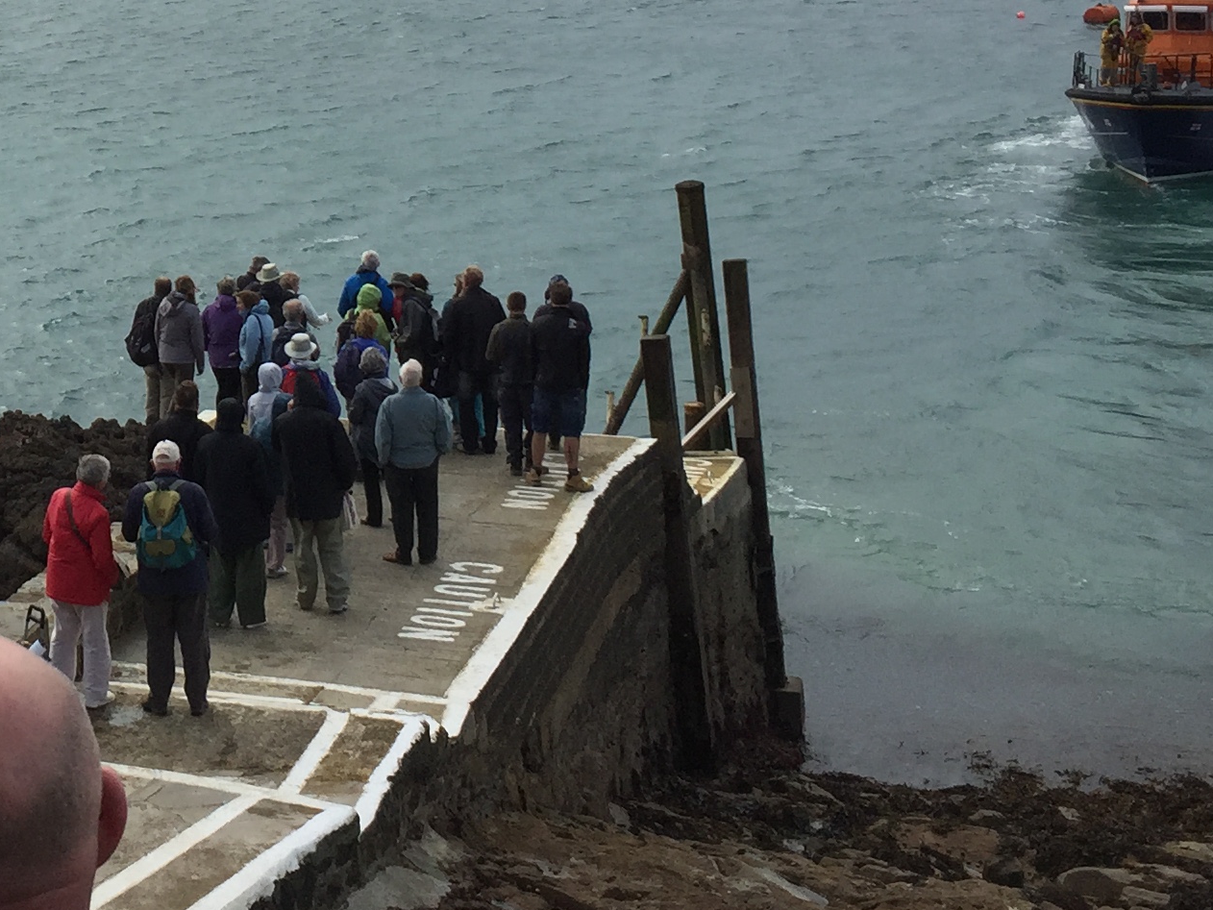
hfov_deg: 24.6
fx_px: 2629
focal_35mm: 75
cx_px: -37
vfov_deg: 19.4
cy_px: 131
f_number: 2.2
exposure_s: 1/1647
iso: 32
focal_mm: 4.15
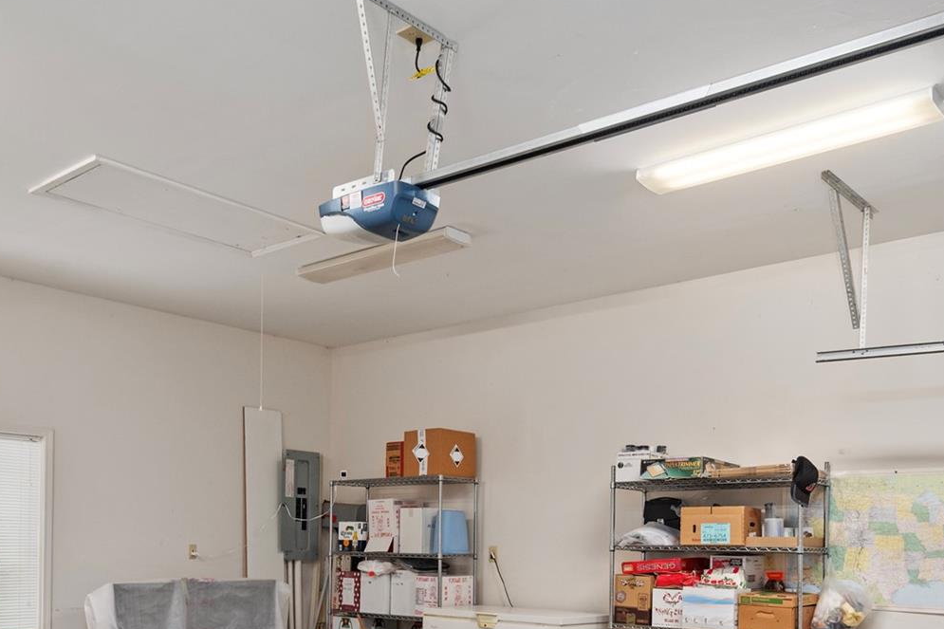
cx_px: 381
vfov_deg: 35.7
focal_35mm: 35
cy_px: 558
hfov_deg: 54.1
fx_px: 918
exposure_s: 1/6
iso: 320
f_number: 7.1
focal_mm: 17
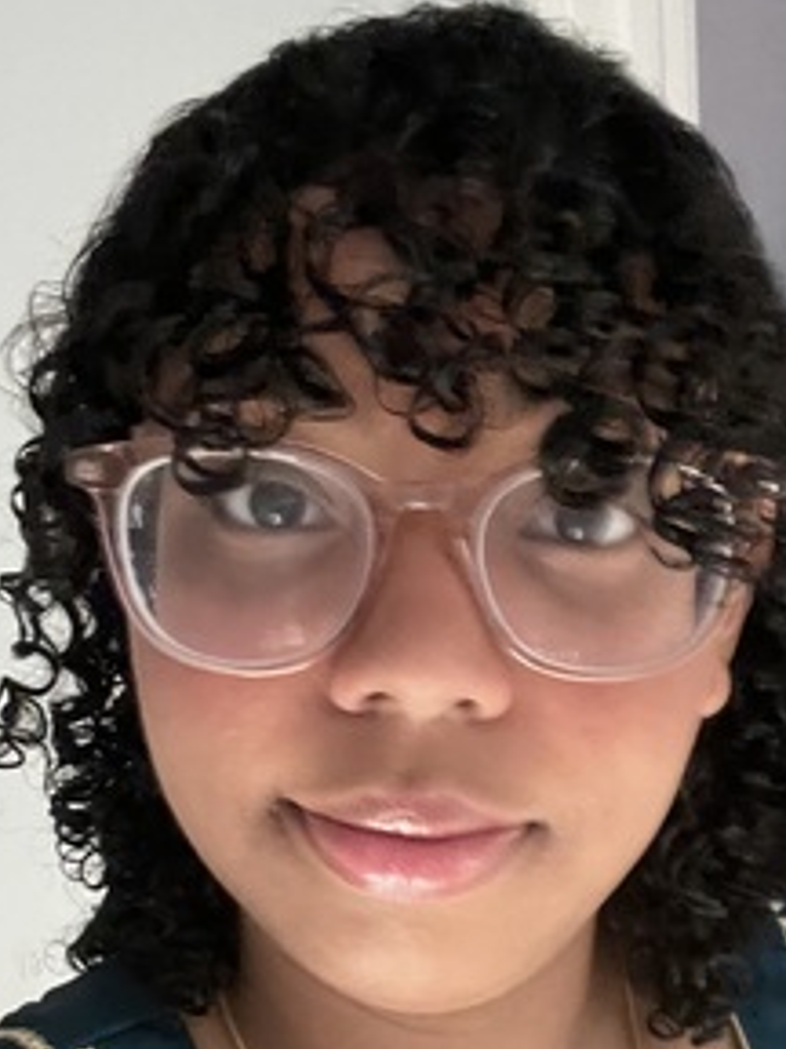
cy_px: 892
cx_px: 453
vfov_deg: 35.2
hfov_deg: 28.0
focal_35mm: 52
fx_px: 1574
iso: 800
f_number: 2.2
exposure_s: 1/24
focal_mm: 2.71
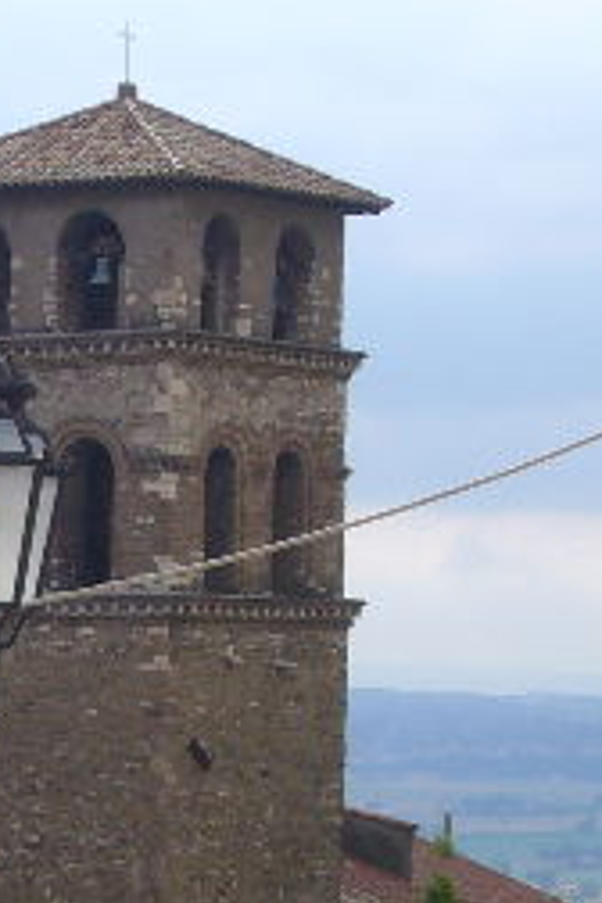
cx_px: -215
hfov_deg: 7.1
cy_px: 838
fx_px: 4816
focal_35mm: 192
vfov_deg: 10.6
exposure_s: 1/125
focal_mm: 10.3
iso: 80
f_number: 8
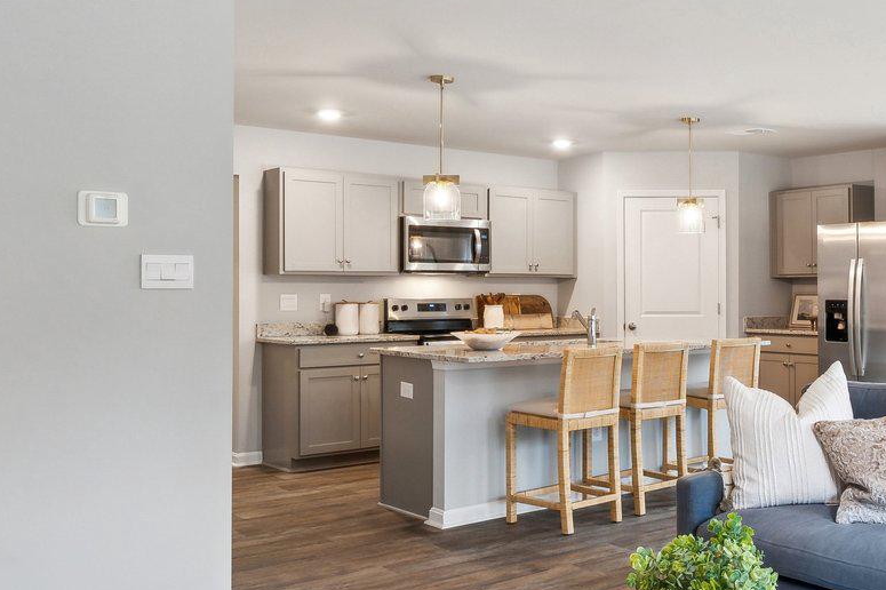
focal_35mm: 37
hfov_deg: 49.0
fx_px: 910
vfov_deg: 35.9
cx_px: 707
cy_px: 296
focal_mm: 14
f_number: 8
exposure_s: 1/6
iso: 160
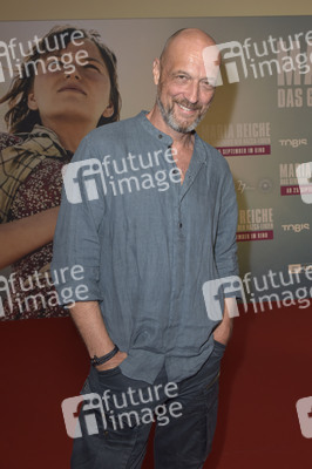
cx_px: 156
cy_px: 234
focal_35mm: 31
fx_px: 404
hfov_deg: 42.3
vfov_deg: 60.3
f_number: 5.6
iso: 800
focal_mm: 31
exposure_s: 1/200
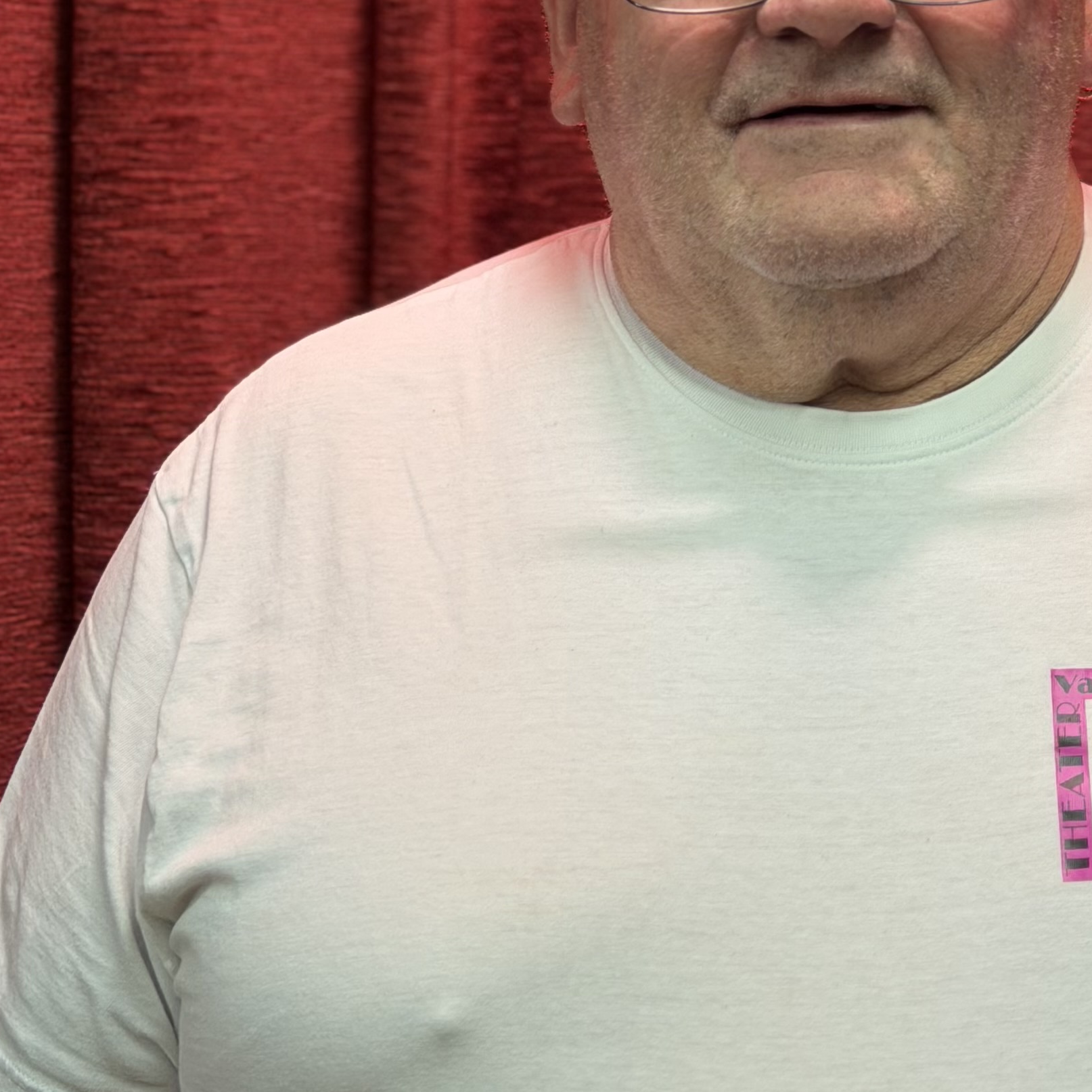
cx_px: 843
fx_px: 3783
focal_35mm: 106
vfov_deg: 16.1
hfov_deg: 16.3
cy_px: 43
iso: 125
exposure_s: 1/50
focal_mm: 6.76
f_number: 1.78
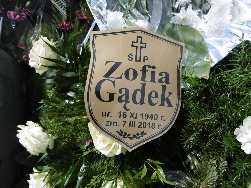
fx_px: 174
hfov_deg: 71.6
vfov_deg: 56.8
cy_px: 94
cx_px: 126
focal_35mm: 24
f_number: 7.8
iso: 100
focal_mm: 4.3
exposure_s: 1/200
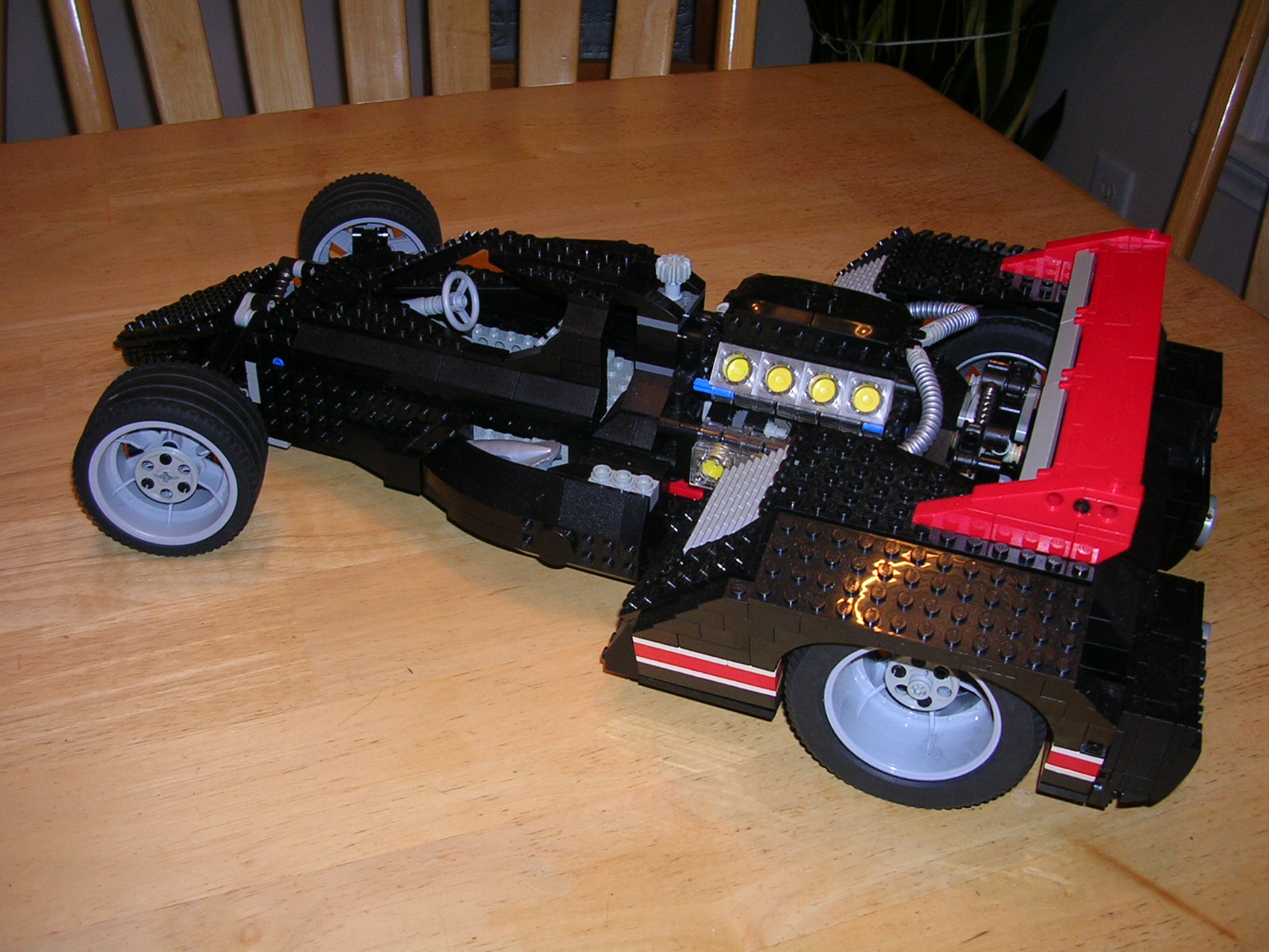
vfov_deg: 37.7
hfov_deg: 49.0
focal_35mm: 38
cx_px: 634
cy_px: 476
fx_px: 1393
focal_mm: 5.8
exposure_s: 1/60.1
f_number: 2.8
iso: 50
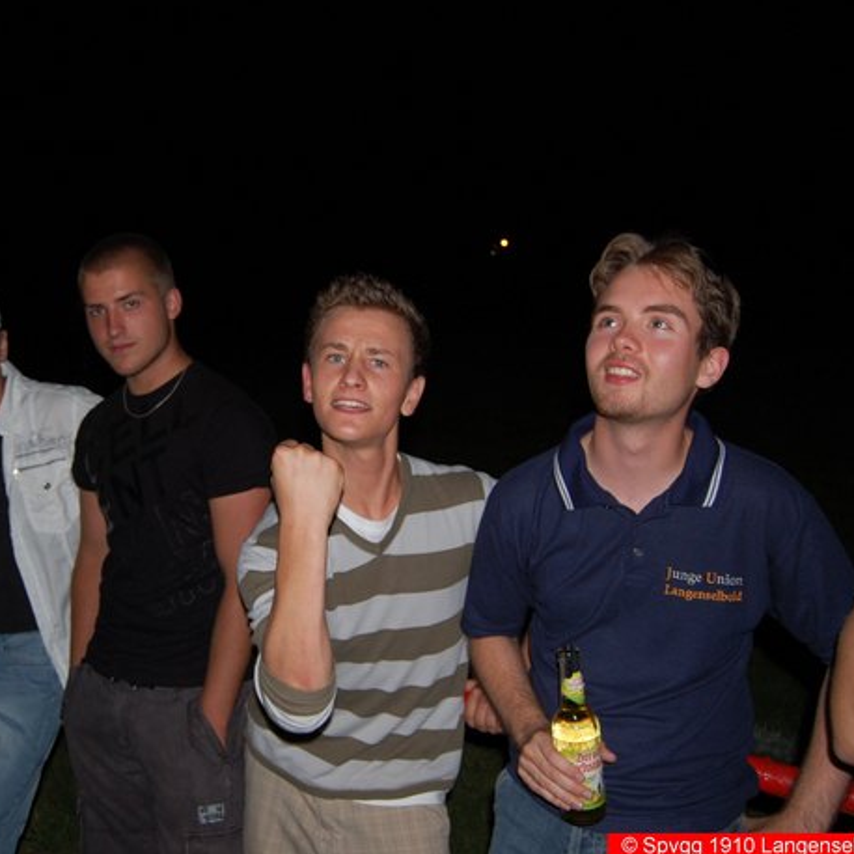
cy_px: 424
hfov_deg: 46.2
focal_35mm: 35
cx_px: 259
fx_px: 977
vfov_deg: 47.2
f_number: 3.5
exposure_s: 1/60
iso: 400
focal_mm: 18
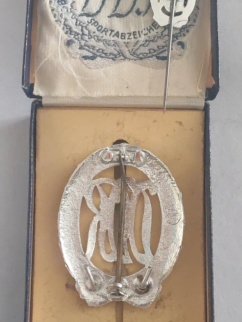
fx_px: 811
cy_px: 115
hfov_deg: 17.0
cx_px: 136
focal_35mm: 87
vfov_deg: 22.4
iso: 800
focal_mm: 5.52
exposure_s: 1/20
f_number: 1.95
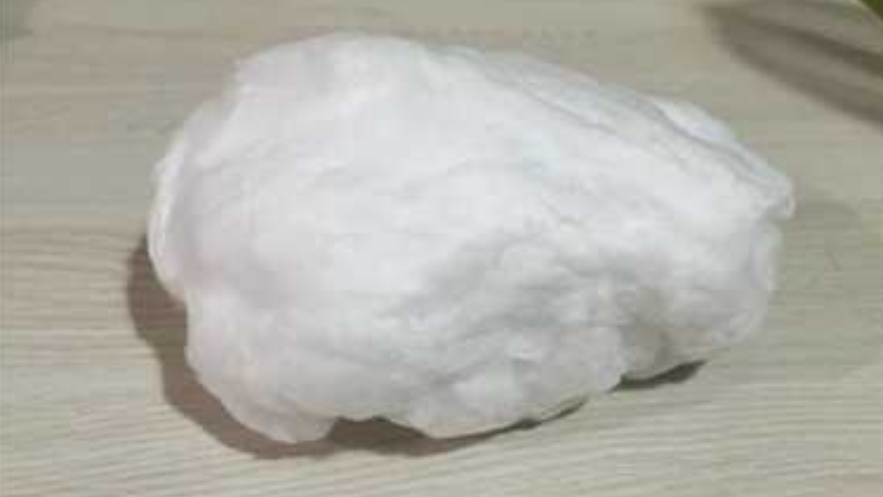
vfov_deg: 36.6
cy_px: 211
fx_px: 749
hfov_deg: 61.0
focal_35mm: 32
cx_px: 443
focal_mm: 4.15
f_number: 2.2
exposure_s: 1/30
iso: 64
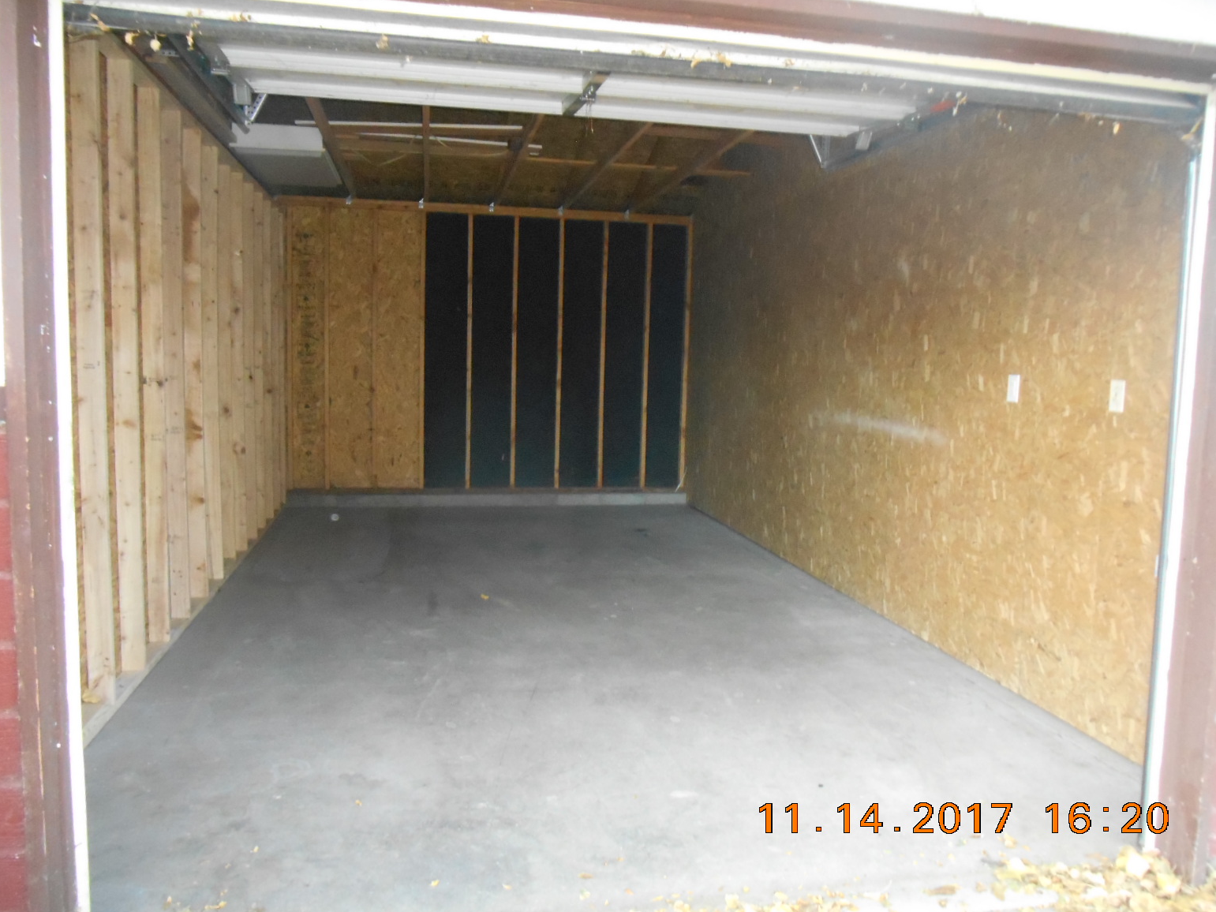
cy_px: 443
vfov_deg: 51.4
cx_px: 602
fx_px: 949
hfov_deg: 65.3
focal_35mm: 27
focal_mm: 4.7
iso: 800
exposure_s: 1/25
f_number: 3.4
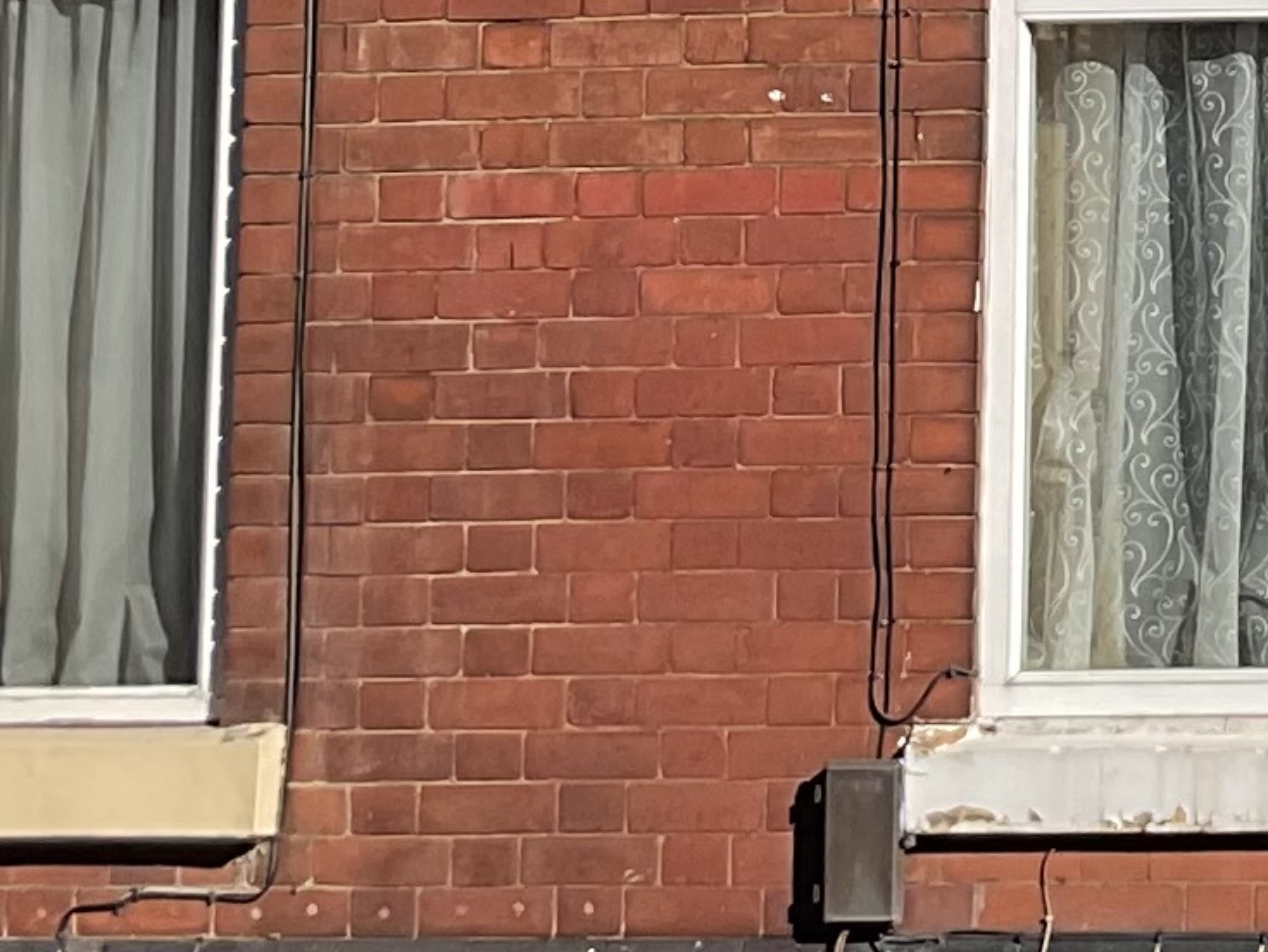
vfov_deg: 8.9
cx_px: 1836
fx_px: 5827
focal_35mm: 159
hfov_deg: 11.9
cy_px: -766
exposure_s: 1/2141
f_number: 1.8
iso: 16
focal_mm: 3
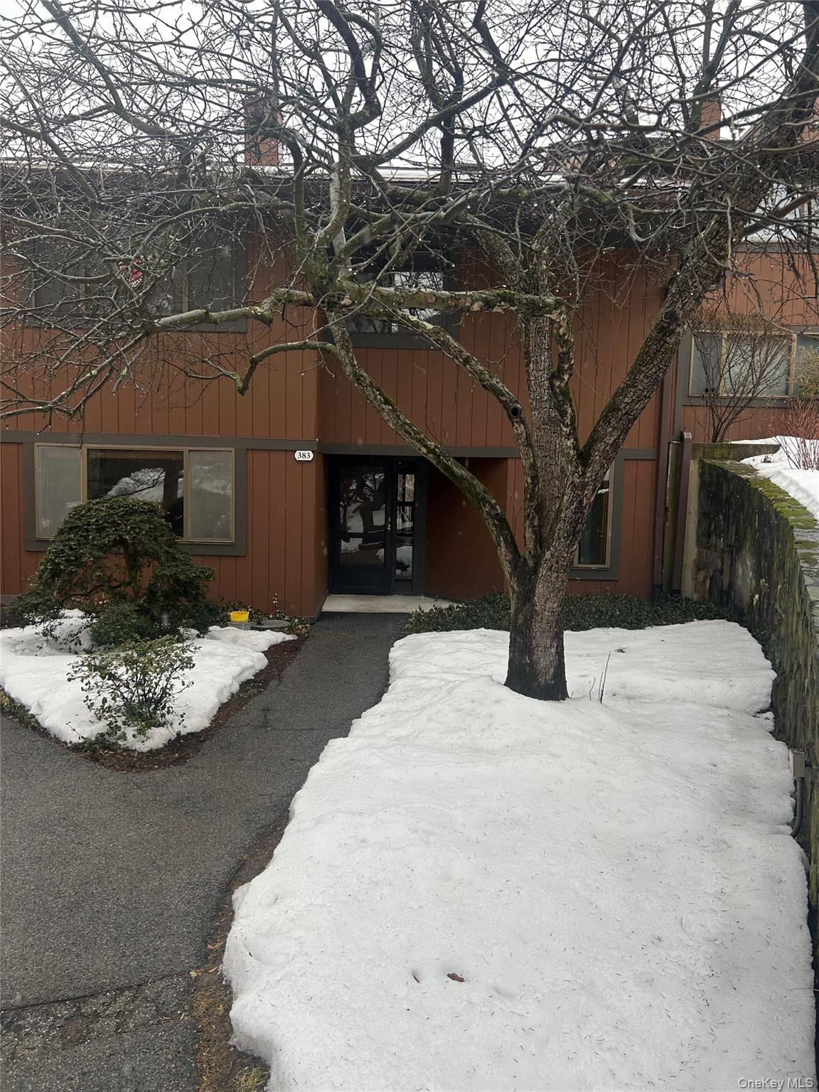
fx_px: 820
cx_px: 410
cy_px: 546
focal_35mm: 26
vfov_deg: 67.3
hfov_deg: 53.1
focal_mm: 5.7
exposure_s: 1/200
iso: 40
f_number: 1.5
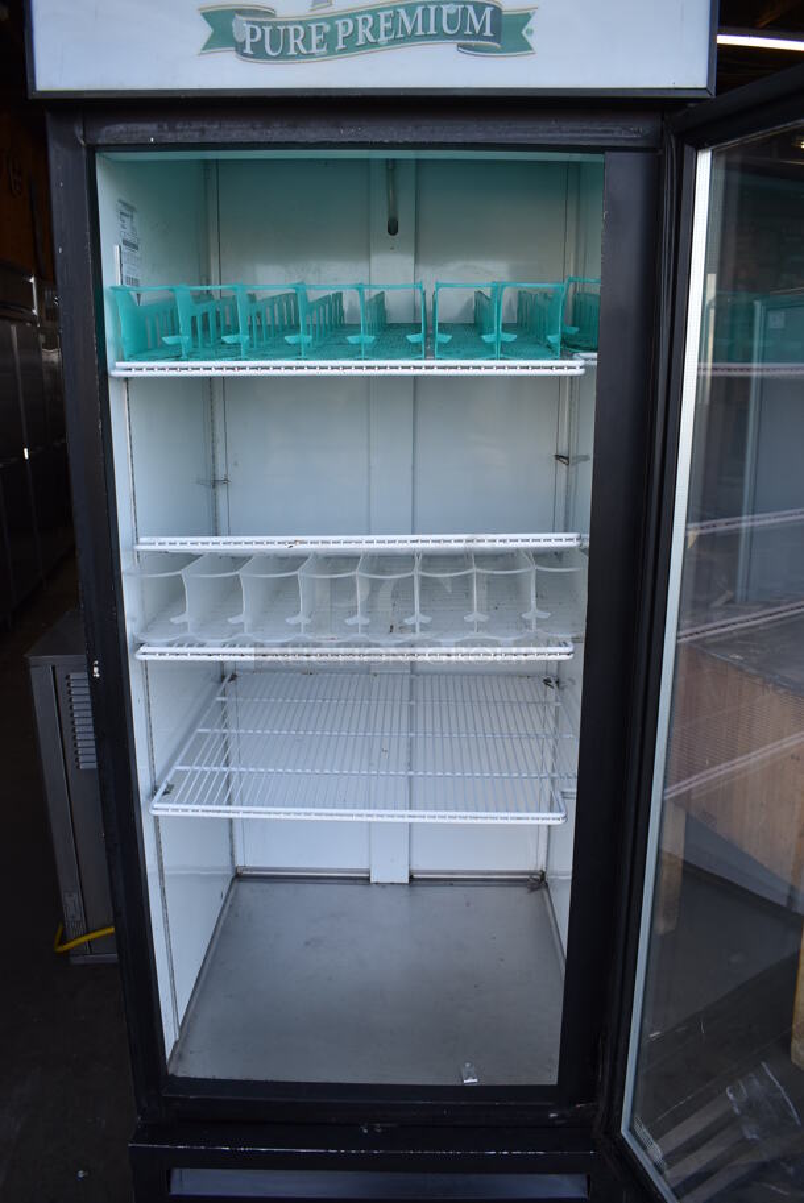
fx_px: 903
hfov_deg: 48.0
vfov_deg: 67.3
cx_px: 402
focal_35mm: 27
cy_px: 602
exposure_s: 1/125
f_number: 5.6
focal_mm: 18
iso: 200
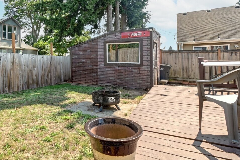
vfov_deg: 57.1
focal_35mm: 22
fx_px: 147
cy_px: 72
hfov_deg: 74.3
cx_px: 67
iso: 640
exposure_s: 1/30
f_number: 11
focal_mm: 10
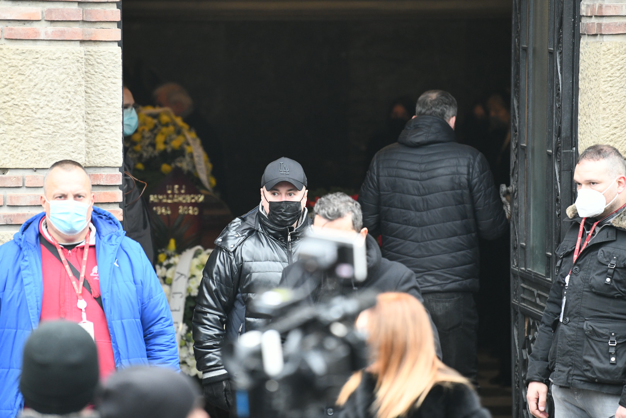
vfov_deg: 6.9
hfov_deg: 10.3
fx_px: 3478
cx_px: 313
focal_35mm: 200
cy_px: 209
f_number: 3.5
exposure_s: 1/320
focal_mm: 200
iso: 3200
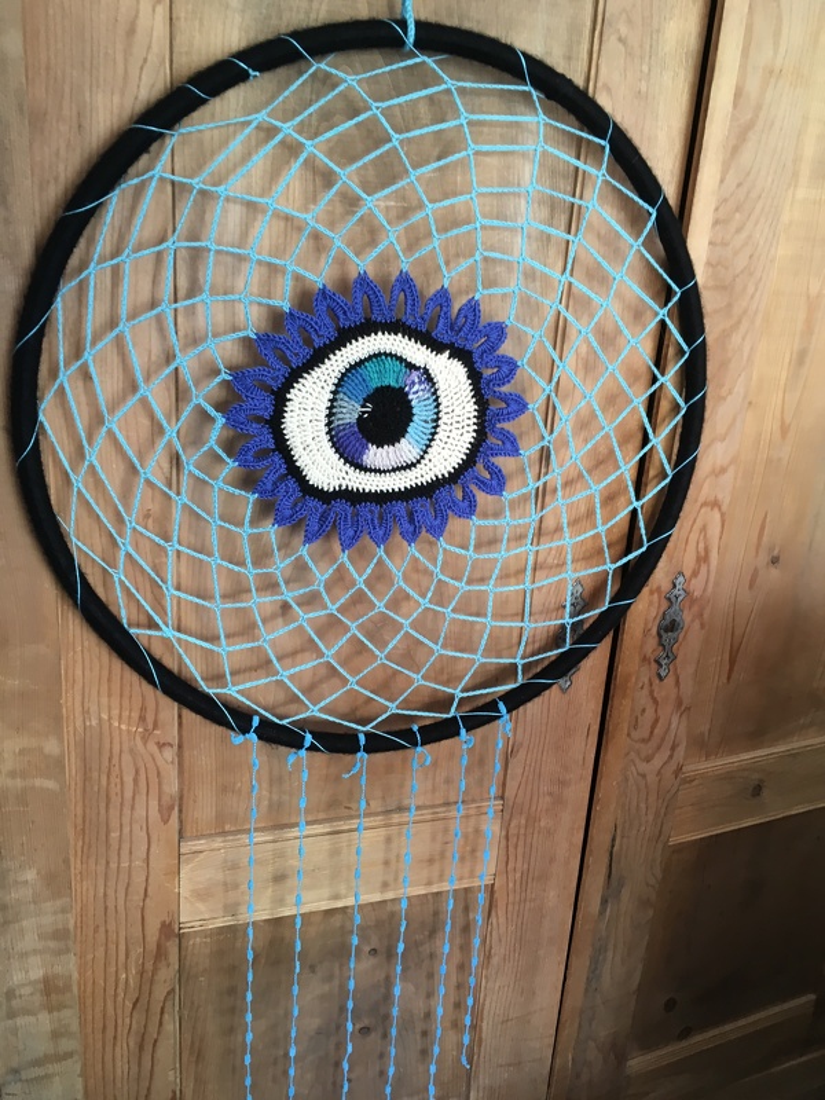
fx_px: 922
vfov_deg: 61.7
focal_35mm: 29
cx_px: 412
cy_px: 550
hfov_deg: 48.2
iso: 80
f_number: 2.2
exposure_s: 1/33
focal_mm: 4.15
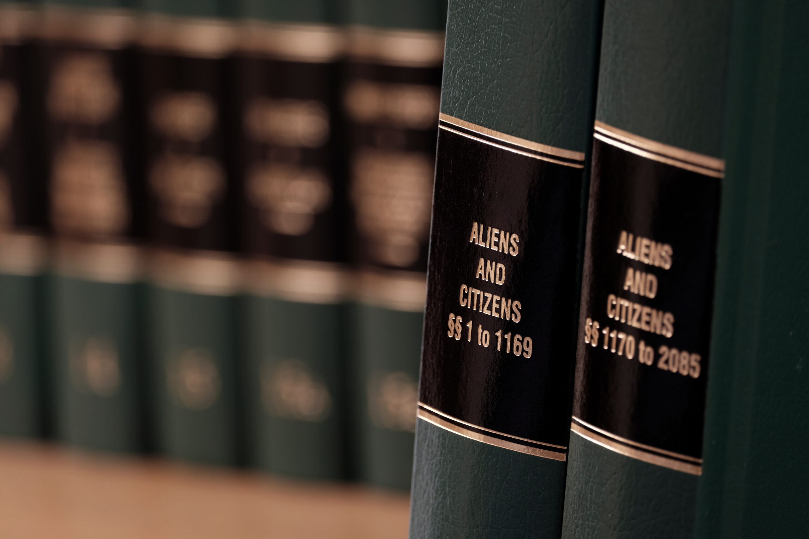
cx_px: 404
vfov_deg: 4.6
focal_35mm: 300
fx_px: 6742
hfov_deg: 6.9
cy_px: 270
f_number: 5.6
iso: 200
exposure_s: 1/2.5
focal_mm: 200
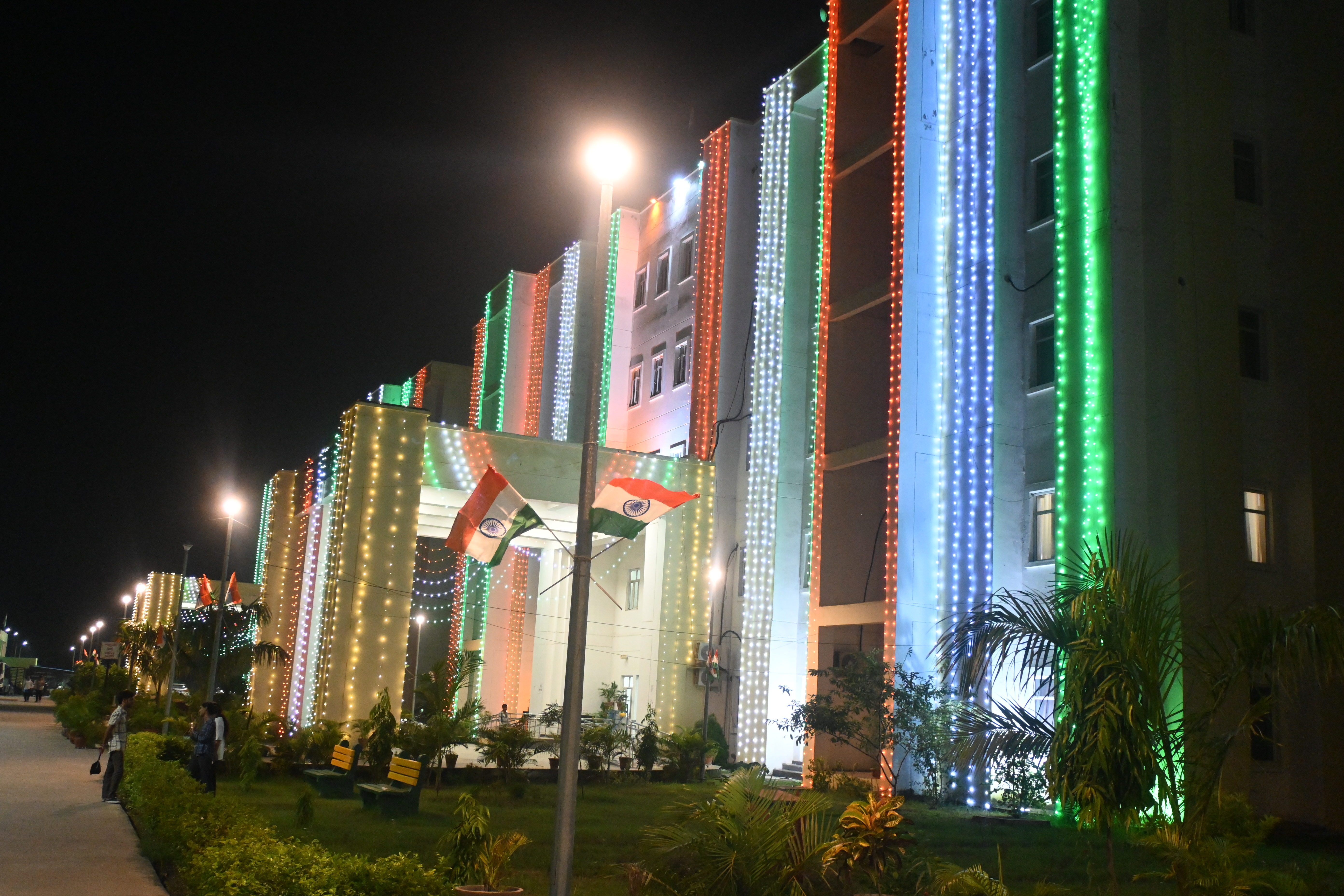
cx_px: 672
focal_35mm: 34
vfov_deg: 38.4
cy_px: 448
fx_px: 1288
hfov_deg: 55.1
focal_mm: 23
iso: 4000
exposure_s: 1/60
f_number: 4.2
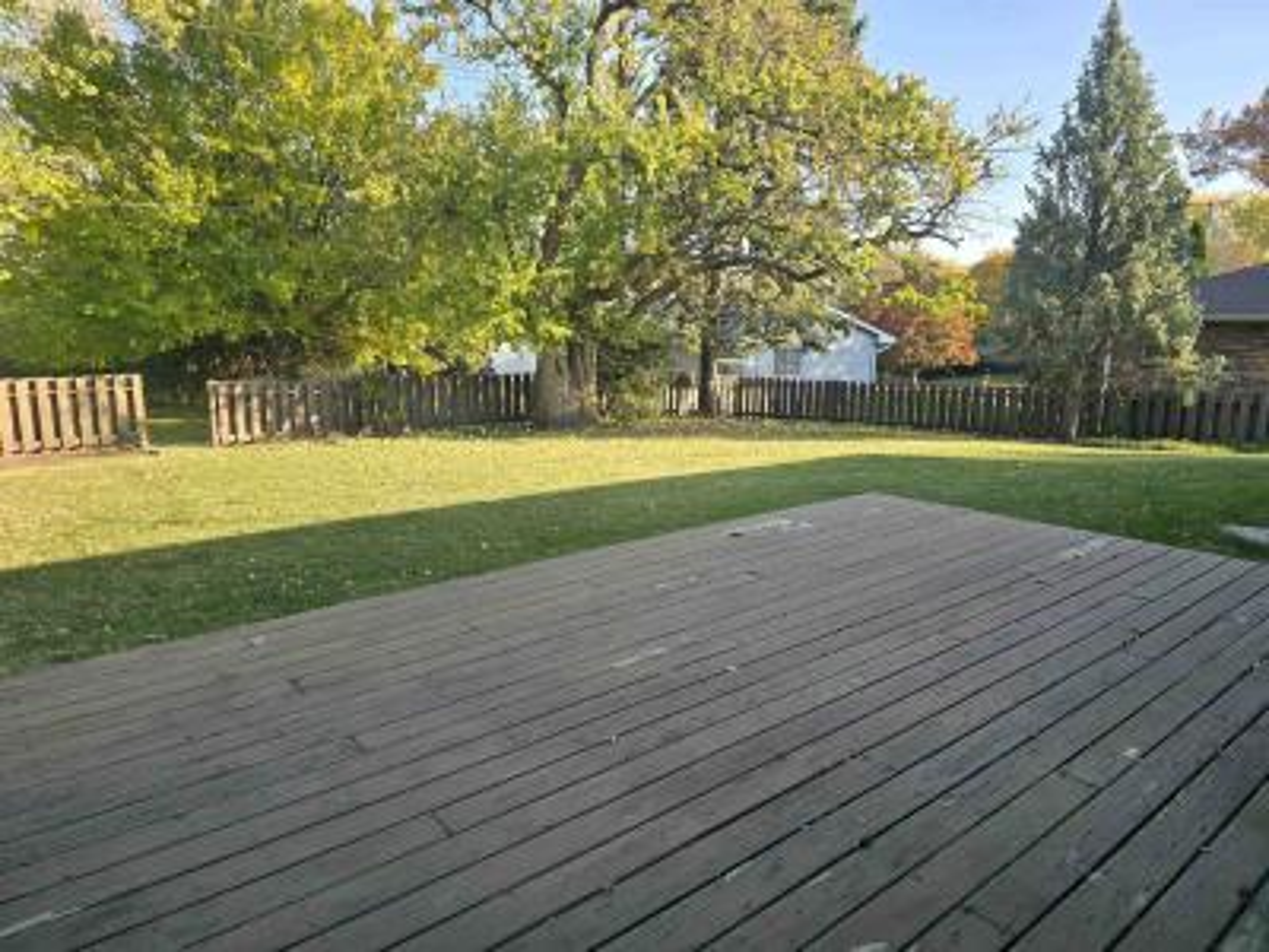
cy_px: 476
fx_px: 843
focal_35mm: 23
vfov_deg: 58.9
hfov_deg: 73.9
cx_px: 634
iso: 12
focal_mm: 6.3
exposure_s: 1/197
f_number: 1.7
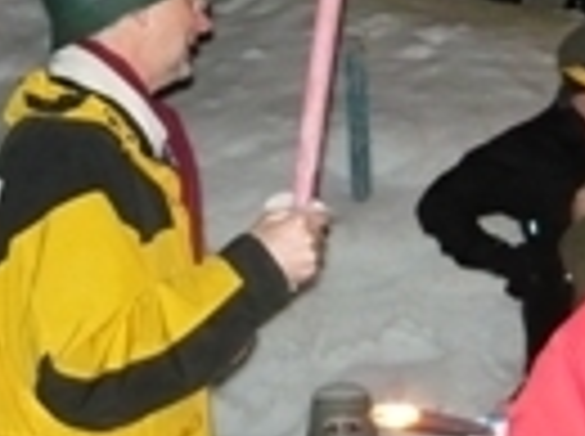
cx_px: 126
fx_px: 1923
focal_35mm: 114
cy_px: -13
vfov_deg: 12.8
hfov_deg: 17.2
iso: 800
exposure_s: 1/30
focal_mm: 5.5
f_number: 2.8
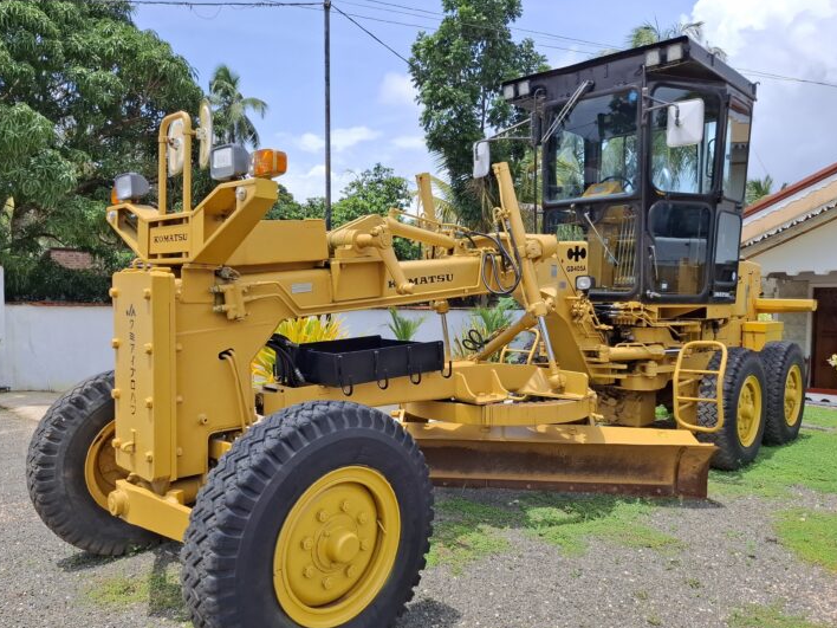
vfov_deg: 53.0
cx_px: 424
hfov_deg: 67.3
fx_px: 629
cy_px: 347
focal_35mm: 26
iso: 50
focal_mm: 5.54
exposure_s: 1/1318
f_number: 1.8
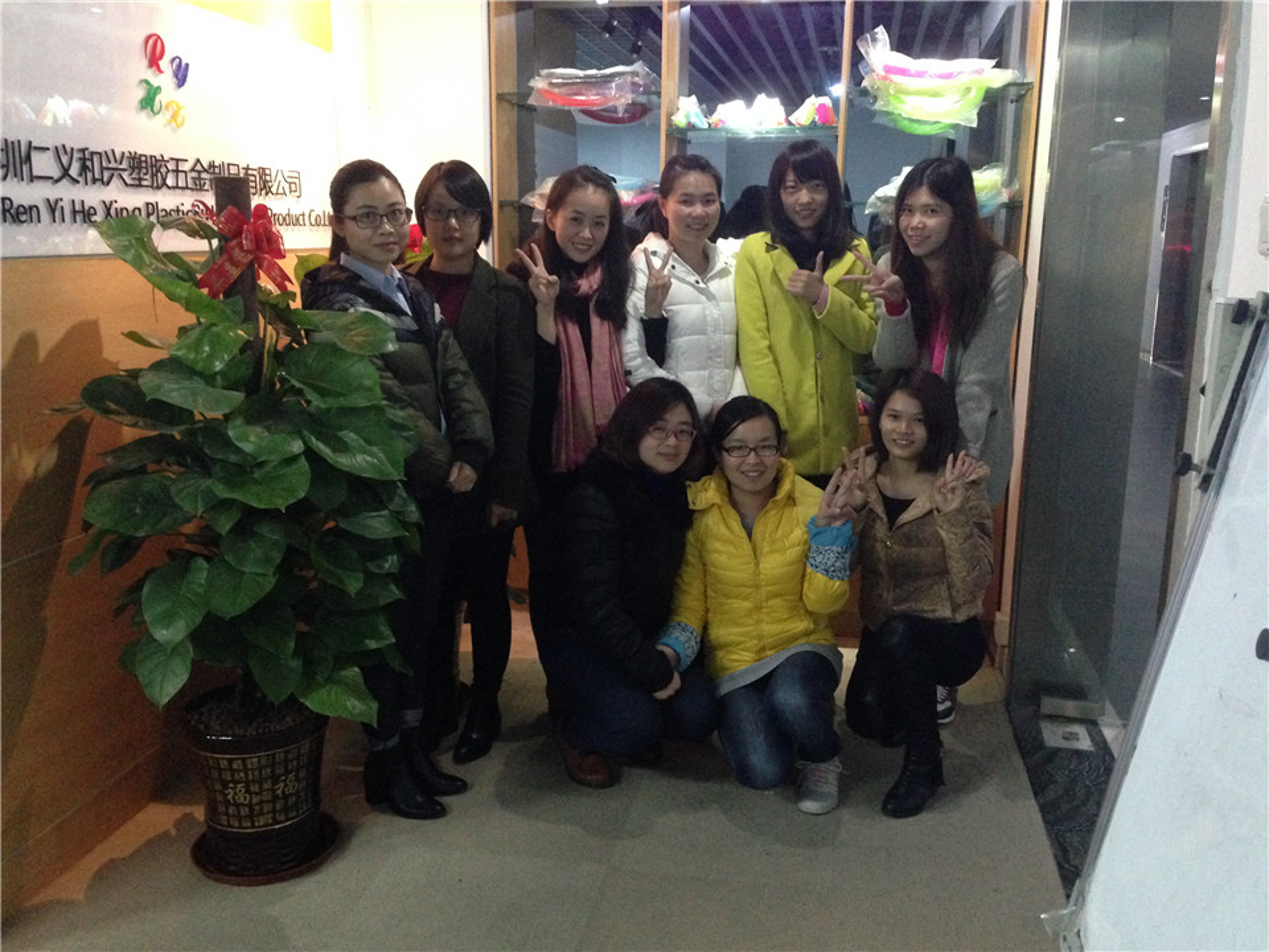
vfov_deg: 42.9
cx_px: 634
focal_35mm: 33
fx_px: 1210
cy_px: 476
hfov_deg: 55.4
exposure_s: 1/15
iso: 640
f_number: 2.4
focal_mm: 4.12
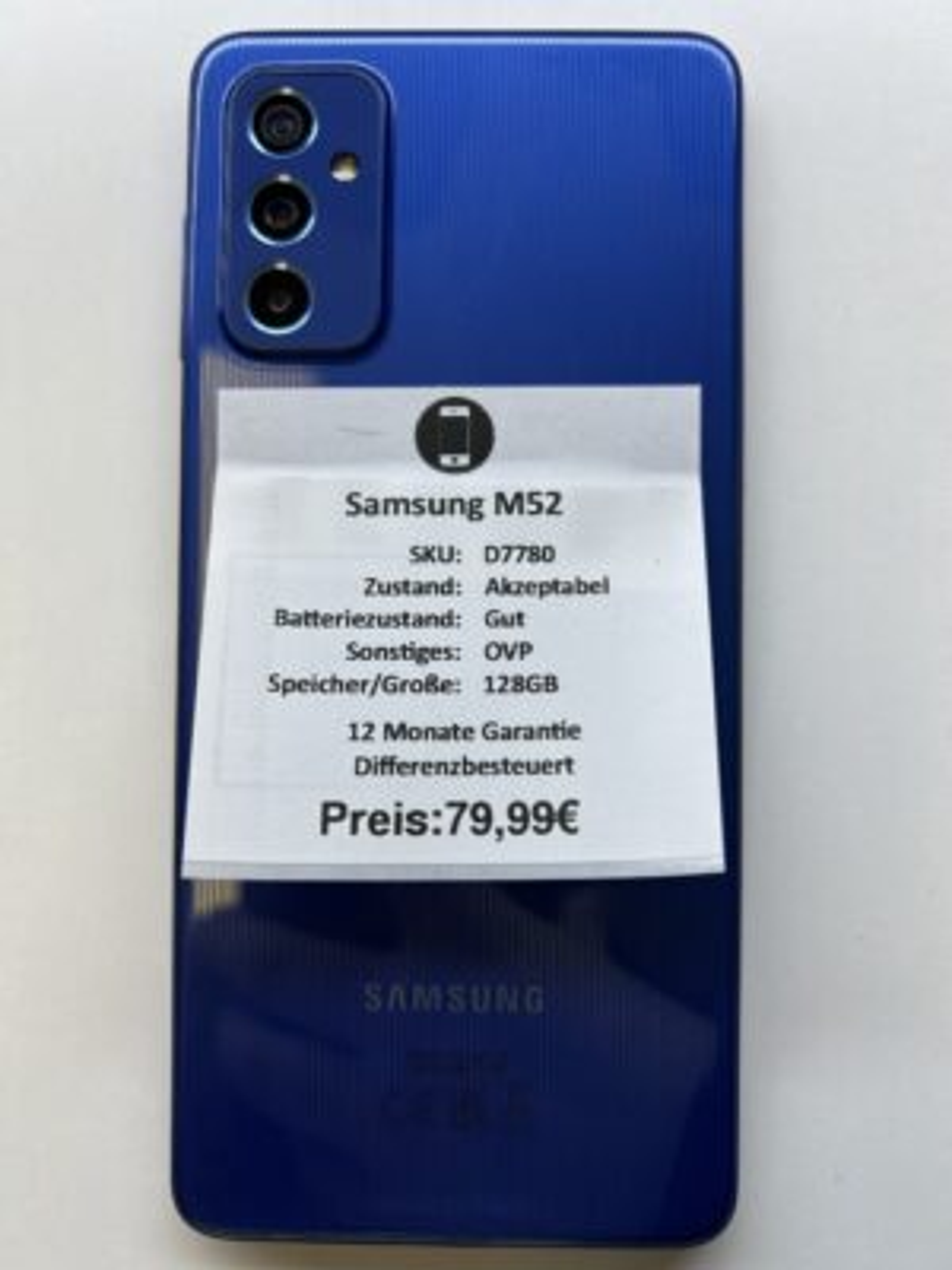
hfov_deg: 53.1
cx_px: 476
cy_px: 635
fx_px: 953
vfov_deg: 67.3
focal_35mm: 26
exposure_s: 1/307
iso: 50
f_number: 1.5
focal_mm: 5.7
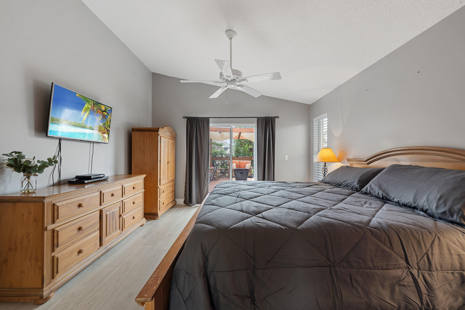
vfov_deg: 81.2
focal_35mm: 14
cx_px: 232
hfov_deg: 104.3
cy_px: 155
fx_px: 181
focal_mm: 14
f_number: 9
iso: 250
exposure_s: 2.5
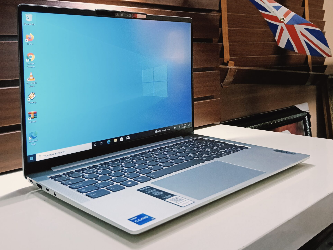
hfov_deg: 51.4
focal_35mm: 36
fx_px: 346
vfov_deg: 38.9
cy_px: 70
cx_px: 167
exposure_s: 1/33.3
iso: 400
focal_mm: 3.98
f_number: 1.8
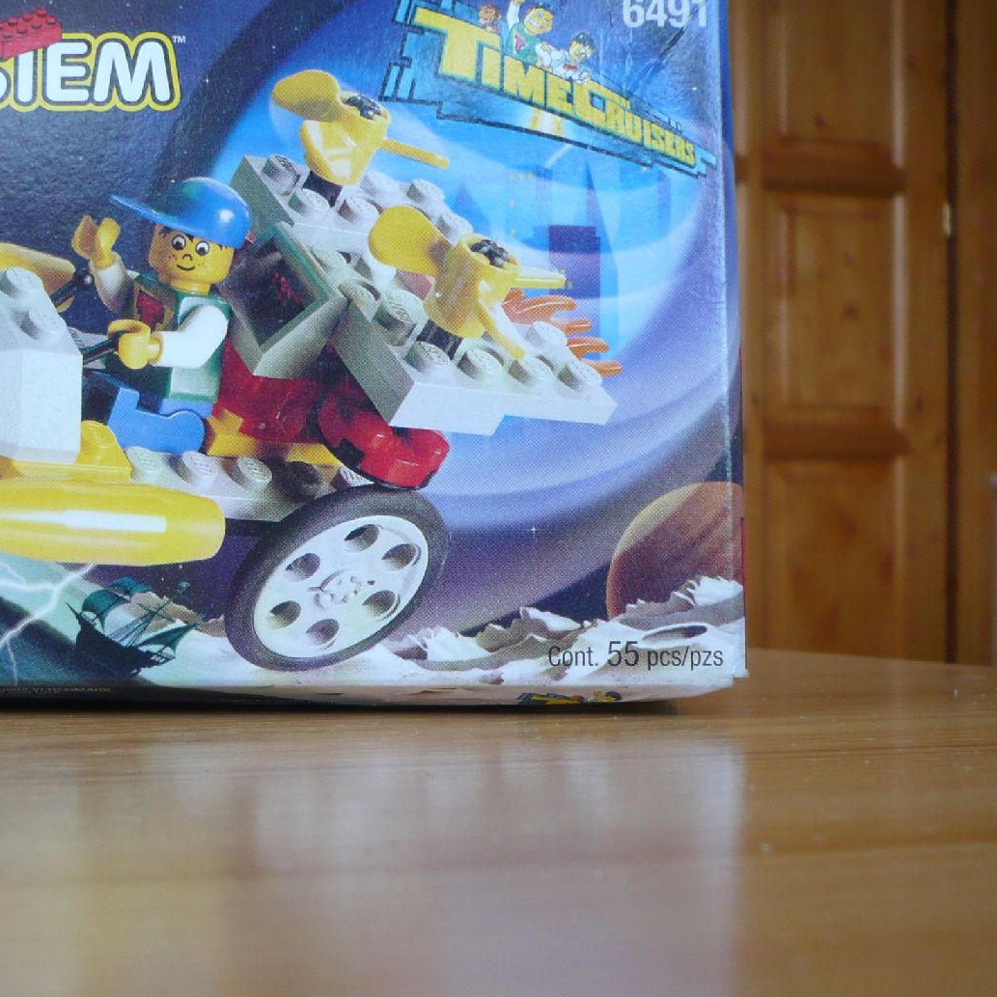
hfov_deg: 28.4
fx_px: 1923
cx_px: 198
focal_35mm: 59
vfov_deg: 29.1
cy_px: 547
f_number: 2.8
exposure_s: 1/30
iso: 100
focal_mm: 5.8
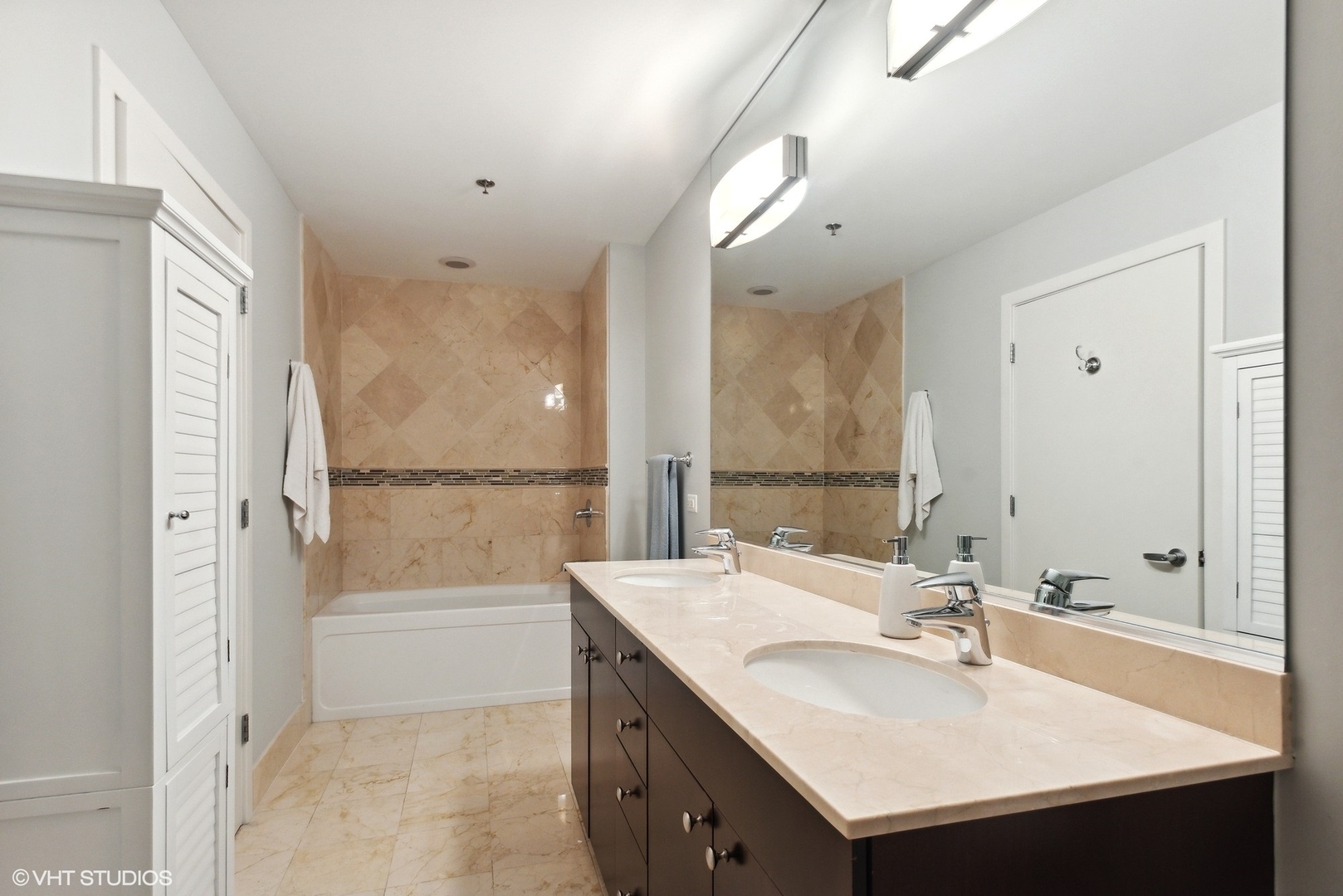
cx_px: 672
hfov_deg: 93.3
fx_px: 634
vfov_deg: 70.5
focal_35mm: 17
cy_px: 448
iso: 2000
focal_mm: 17
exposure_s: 1/250
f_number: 8
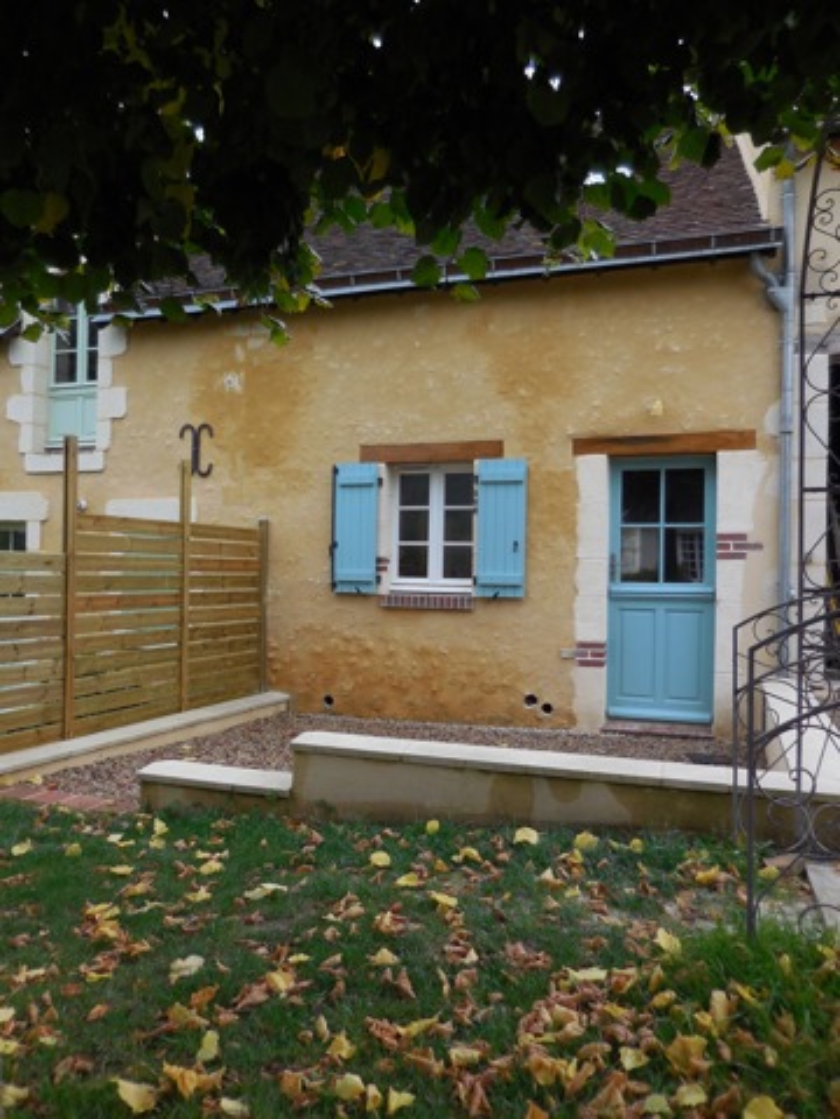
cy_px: 560
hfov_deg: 54.9
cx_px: 420
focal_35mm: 25
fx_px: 809
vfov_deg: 69.4
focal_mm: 4.5
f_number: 3.3
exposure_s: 1/320
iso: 125
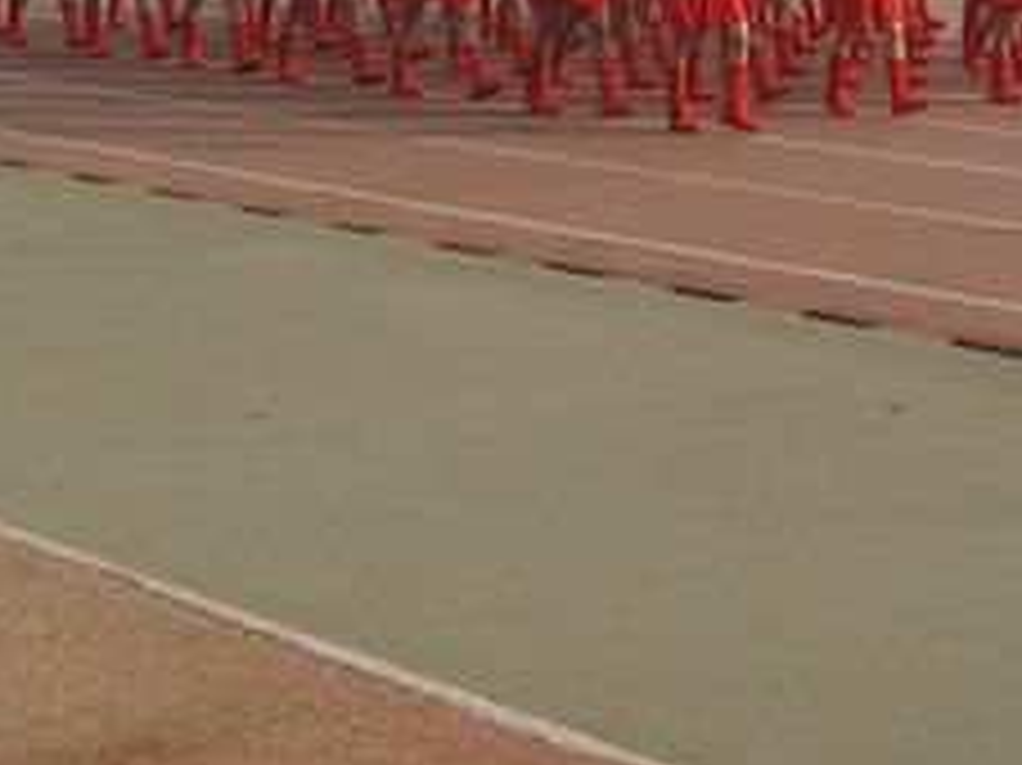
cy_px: 16
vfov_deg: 19.4
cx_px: 1315
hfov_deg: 23.4
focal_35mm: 74
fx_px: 2184
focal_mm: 5.1
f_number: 2.8
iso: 80
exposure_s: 1/160
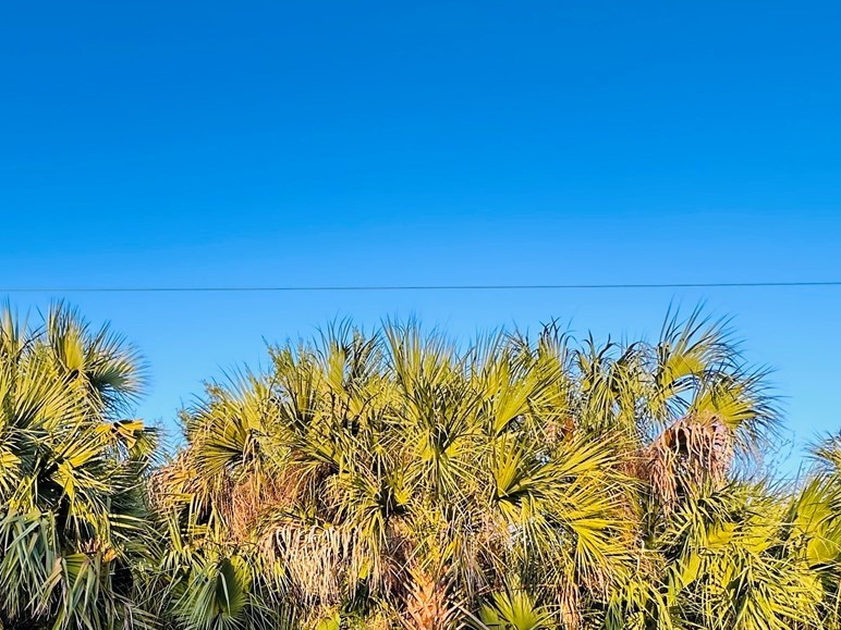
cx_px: 278
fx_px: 705
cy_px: 605
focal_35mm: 29
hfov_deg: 60.2
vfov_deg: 42.7
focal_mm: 2.22
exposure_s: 1/99
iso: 50
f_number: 2.2
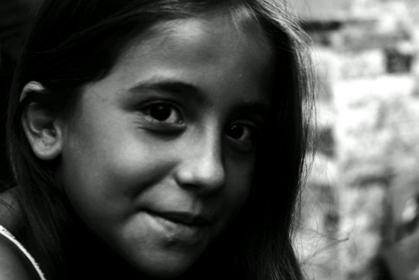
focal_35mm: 75
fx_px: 873
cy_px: 140
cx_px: 210
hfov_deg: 27.0
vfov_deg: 18.2
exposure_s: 1/20
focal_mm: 50
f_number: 4
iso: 400
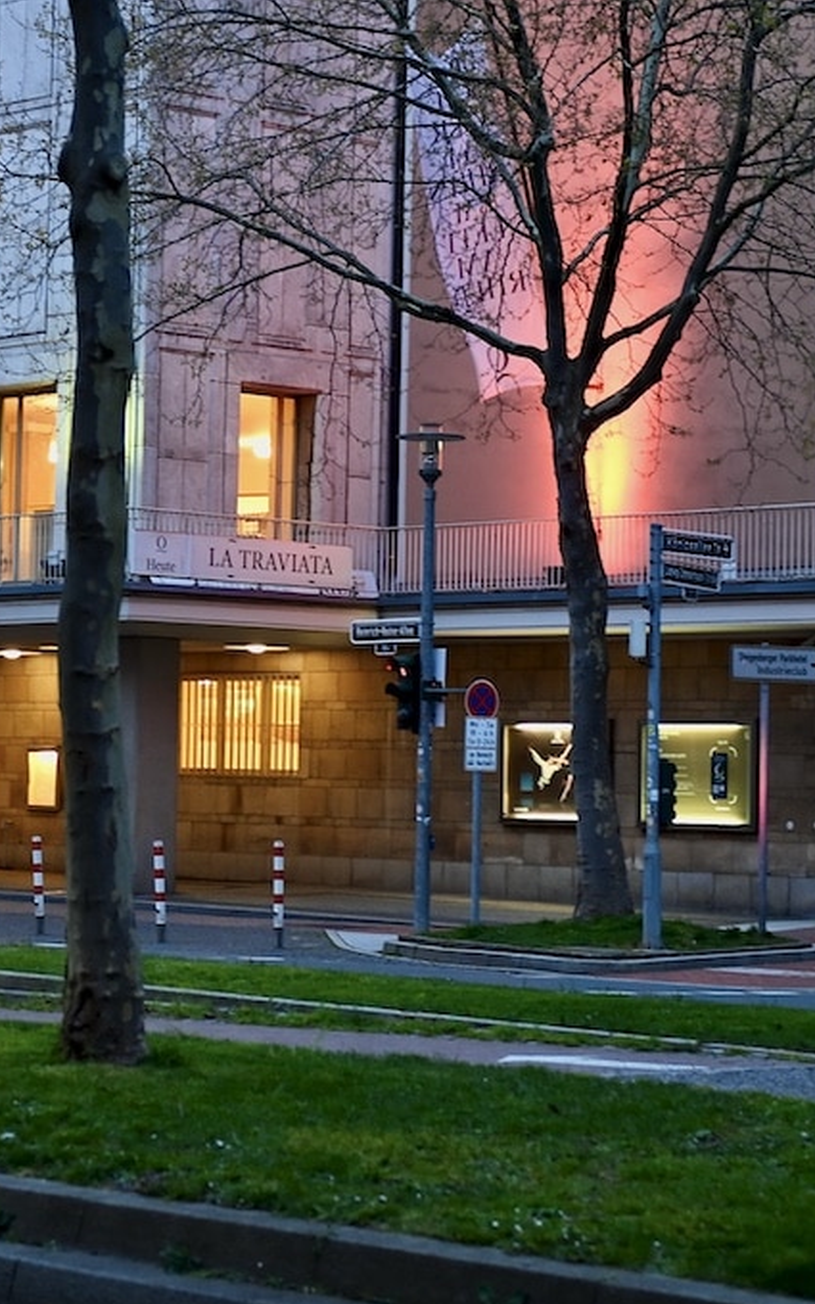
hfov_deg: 15.0
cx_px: 67
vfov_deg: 24.1
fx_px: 3056
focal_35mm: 86
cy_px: 653
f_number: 2.8
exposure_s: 1/30
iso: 640
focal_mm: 56
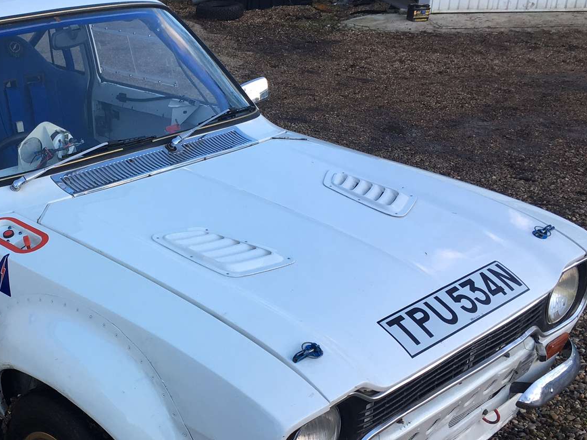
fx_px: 882
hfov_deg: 35.5
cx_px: 108
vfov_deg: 28.0
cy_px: 254
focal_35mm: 52
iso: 25
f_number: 2.2
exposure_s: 1/109
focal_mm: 4.15
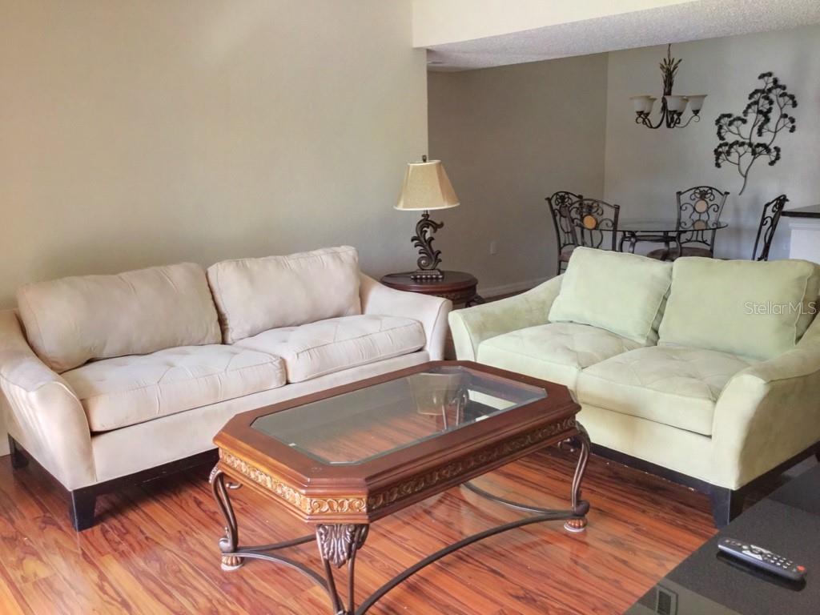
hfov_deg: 58.4
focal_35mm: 31
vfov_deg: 45.4
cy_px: 308
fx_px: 734
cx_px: 410
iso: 80
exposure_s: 1/30
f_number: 2.4
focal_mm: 3.3
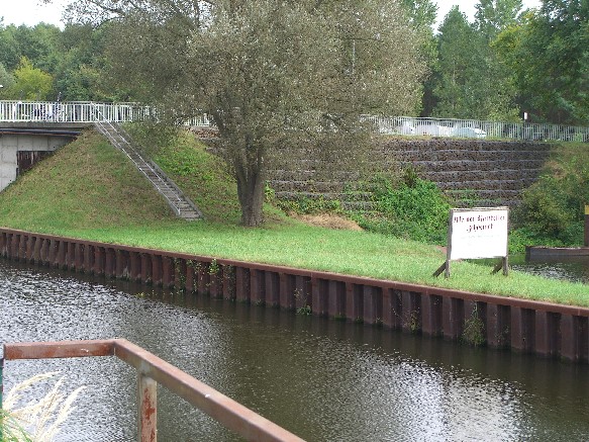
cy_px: 221
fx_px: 1361
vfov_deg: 18.4
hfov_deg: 24.4
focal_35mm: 80
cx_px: 294
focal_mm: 16.6
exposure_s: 1/125
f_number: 4.4
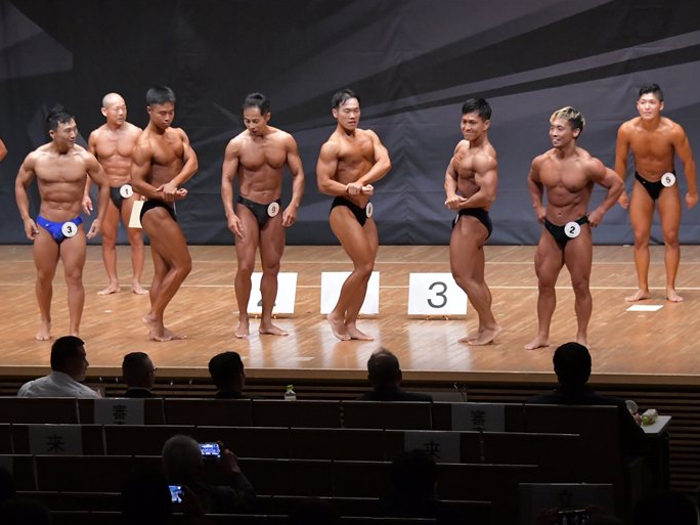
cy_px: 263
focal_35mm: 160
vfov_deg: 9.3
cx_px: 332
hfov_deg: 12.3
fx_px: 3235
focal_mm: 98
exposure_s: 1/400
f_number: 5.6
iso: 8000
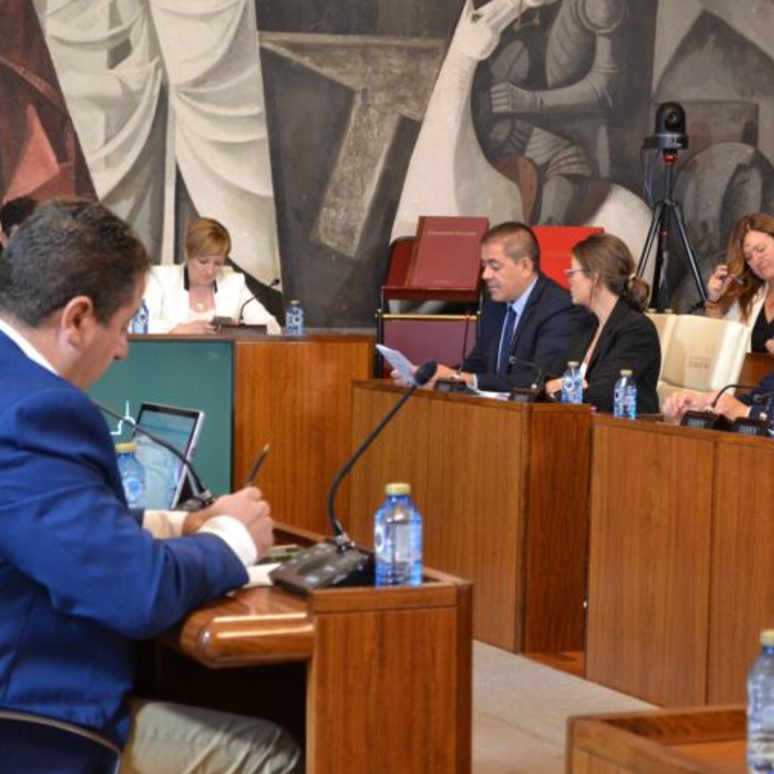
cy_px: 383
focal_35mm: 93
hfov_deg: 18.6
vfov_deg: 18.7
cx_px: 520
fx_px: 2353
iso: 1250
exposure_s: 1/15
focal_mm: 48
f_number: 5.6
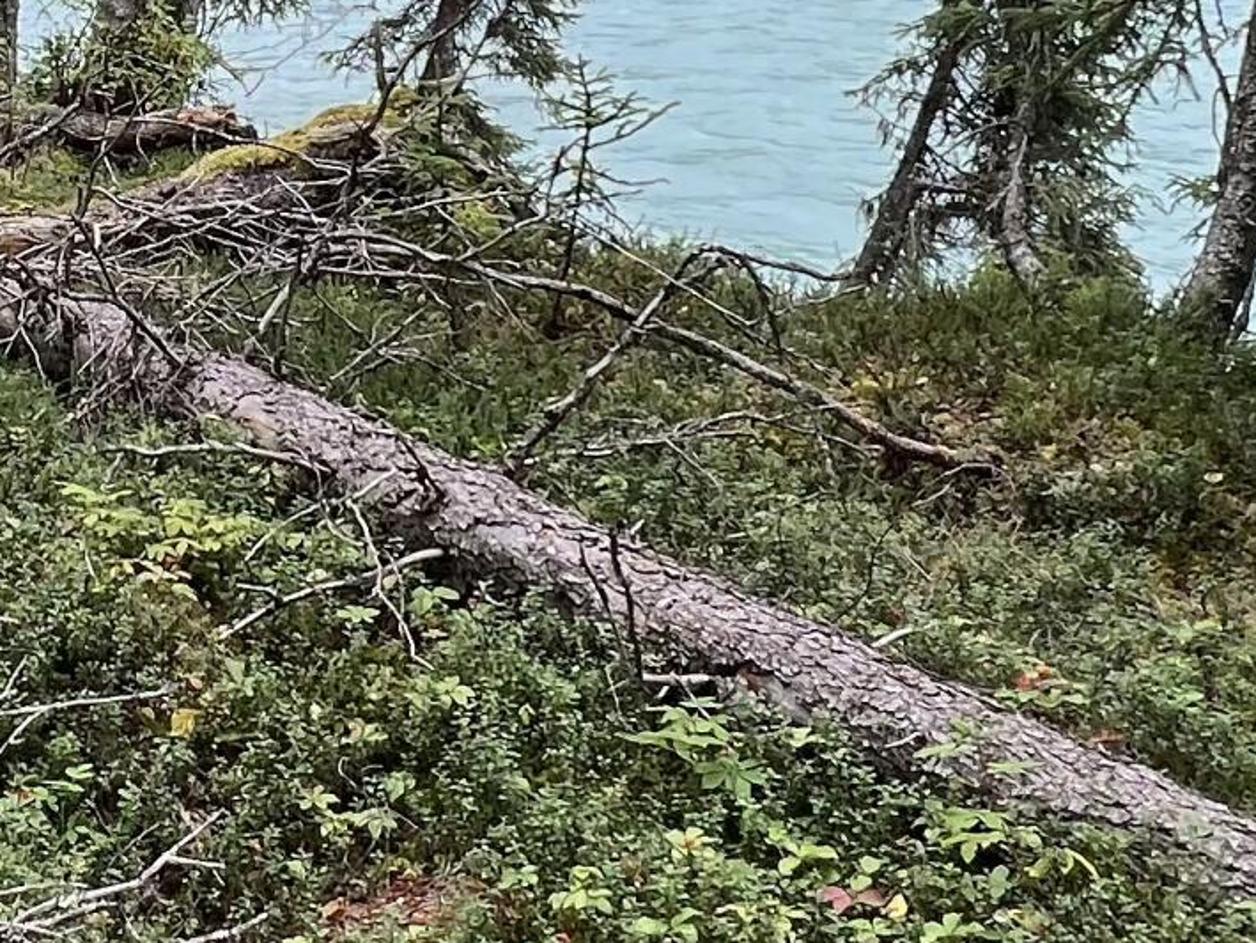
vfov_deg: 24.8
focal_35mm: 55
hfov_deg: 32.4
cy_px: -87
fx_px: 1996
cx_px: 23
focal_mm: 1.57
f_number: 1.8
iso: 32
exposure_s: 1/202
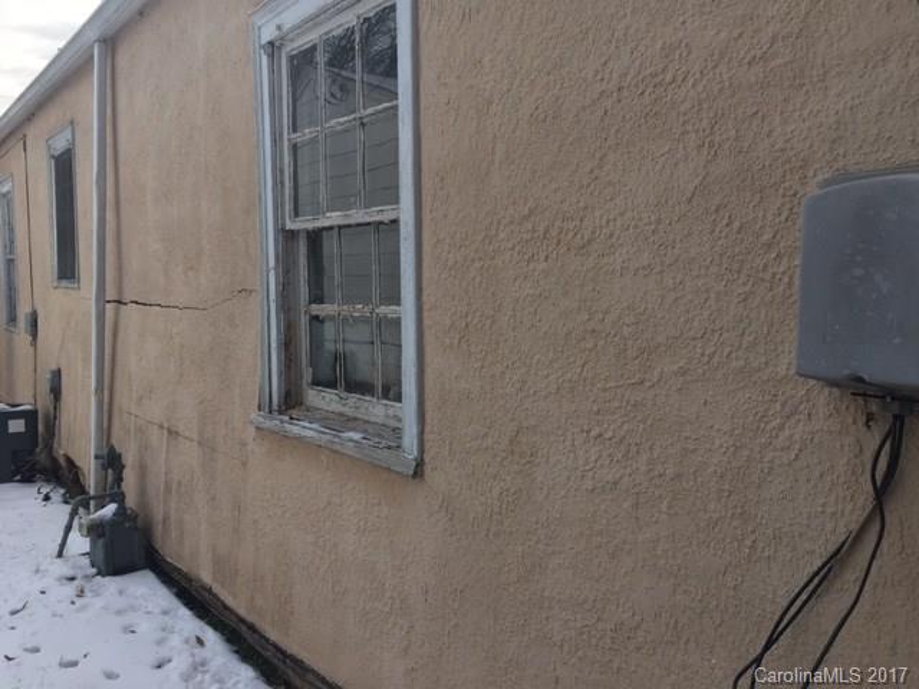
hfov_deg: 61.7
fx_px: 770
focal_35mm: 29
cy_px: 344
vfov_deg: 48.2
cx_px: 460
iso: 25
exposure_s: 1/549
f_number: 2.2
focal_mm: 4.15
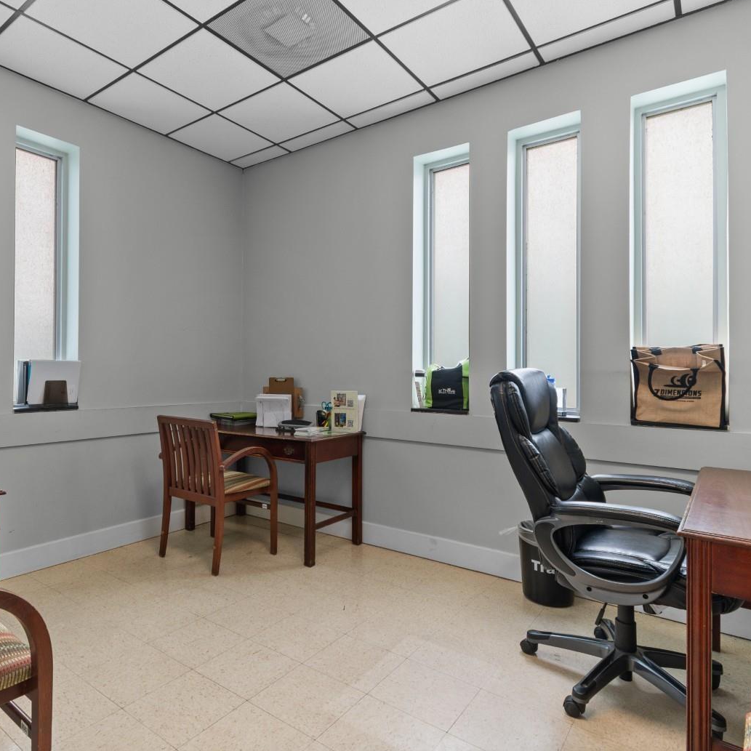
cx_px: 301
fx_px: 491
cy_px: 370
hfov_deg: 74.0
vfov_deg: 74.8
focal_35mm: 20
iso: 100
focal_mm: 10
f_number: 4.5
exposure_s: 1/15
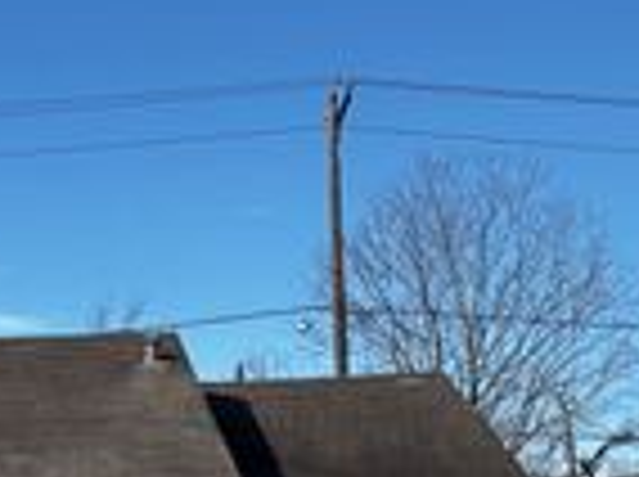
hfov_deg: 17.3
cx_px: -104
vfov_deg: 13.2
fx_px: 2009
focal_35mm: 109
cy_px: 583
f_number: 1.6
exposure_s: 1/2639
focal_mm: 5.96
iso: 50
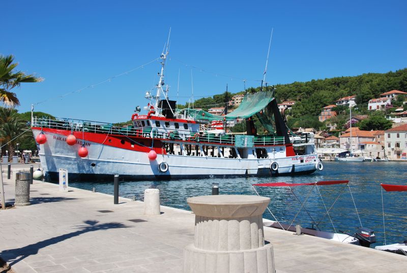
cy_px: 136
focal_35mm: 39
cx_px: 204
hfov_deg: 49.5
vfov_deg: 34.3
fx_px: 442
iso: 100
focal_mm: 26
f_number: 8
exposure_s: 1/250
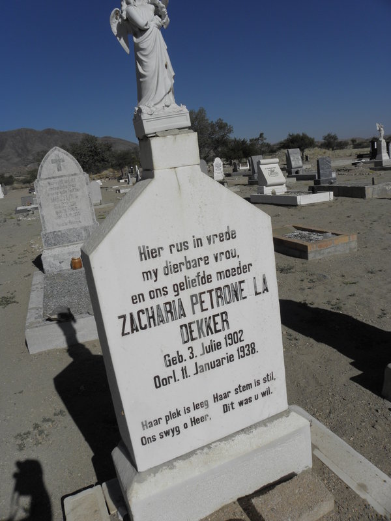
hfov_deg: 53.1
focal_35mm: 26
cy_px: 260
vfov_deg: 67.3
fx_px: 392
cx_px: 196
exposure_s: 1/1250
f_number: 5.6
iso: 64
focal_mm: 4.6
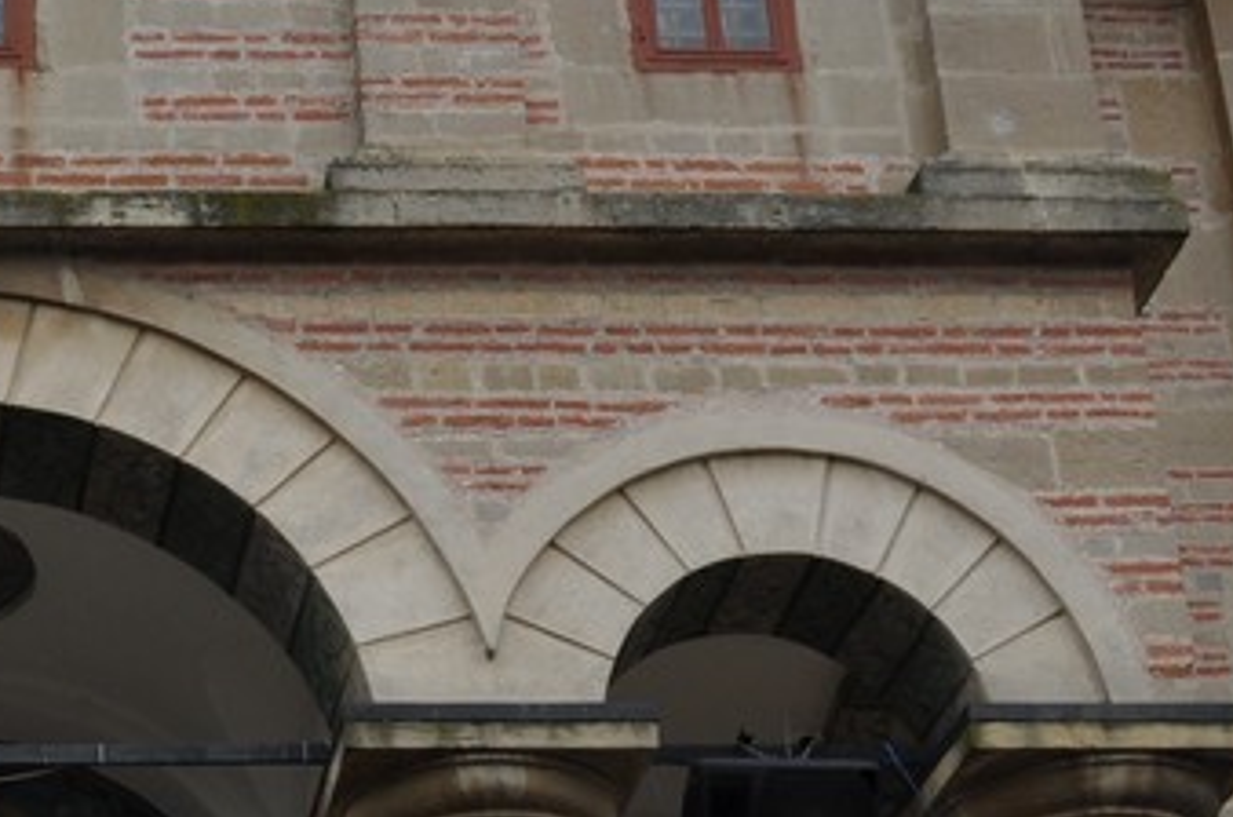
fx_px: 3282
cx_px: -142
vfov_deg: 13.9
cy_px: 906
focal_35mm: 96
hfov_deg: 20.3
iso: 250
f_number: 9
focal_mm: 18
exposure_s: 1/60
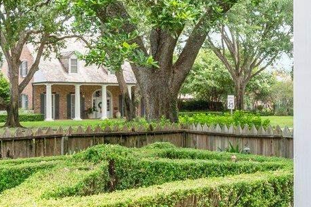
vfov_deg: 21.6
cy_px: 103
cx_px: 217
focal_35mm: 63
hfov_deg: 31.6
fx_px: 544
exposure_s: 1/160
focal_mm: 14
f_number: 10
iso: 500
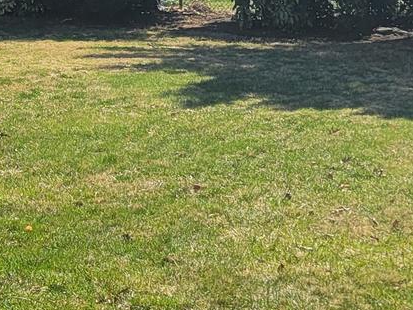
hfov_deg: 15.1
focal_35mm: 129
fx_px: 1540
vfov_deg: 11.4
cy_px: -20
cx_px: 19
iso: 40
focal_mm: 5.4
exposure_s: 1/2157
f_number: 1.8
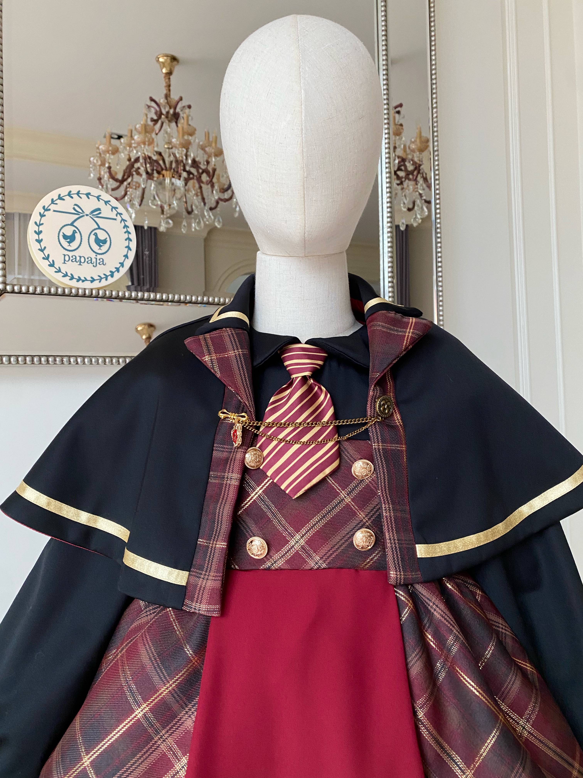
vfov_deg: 67.3
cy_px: 389
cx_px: 292
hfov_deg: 53.1
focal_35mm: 26
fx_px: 584
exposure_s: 1/63
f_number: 1.8
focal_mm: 4.25
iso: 125
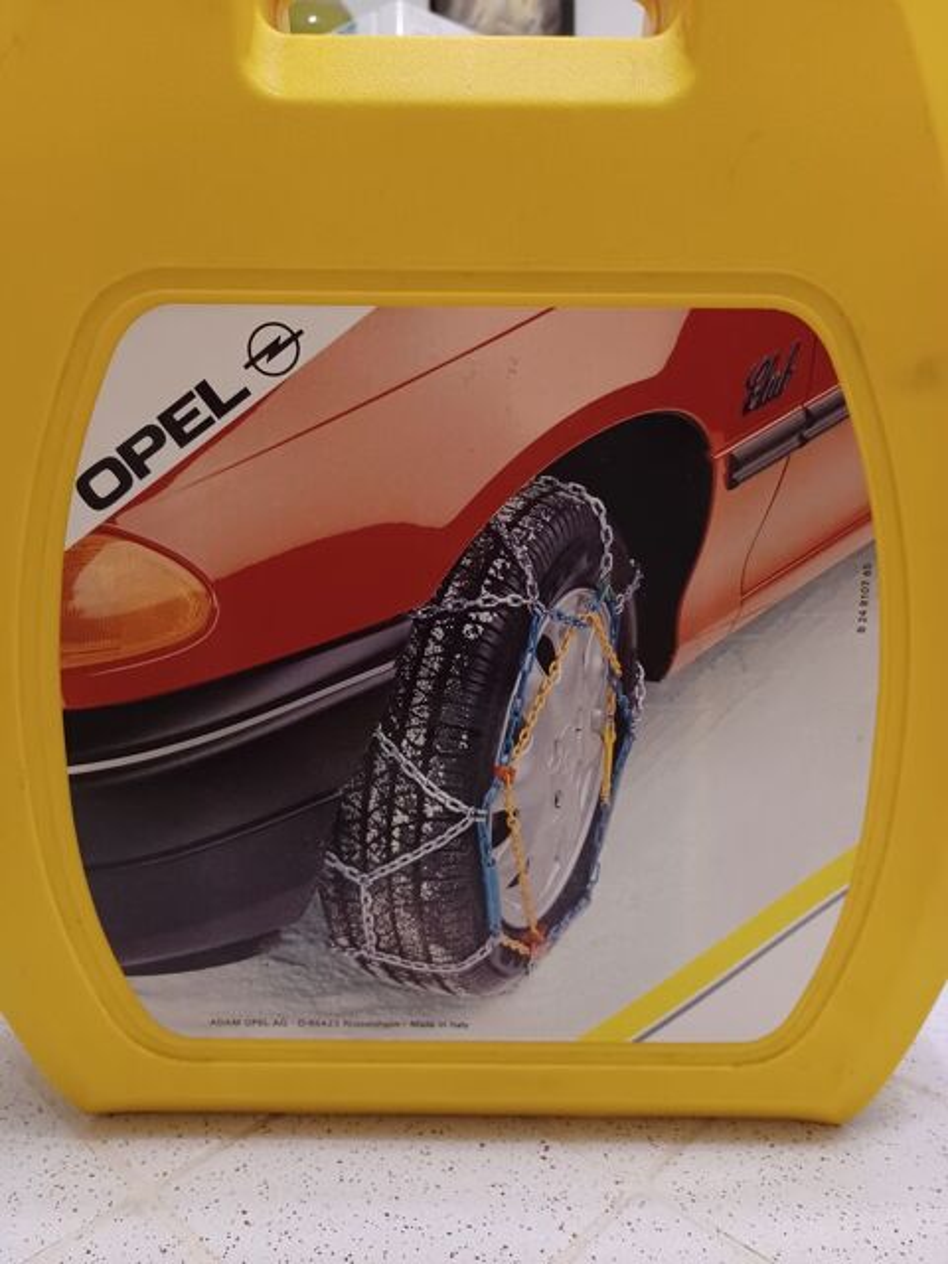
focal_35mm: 25
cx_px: 474
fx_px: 913
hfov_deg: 54.9
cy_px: 632
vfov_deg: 69.4
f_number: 1.8
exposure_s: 1/20
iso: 1250
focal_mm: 4.6
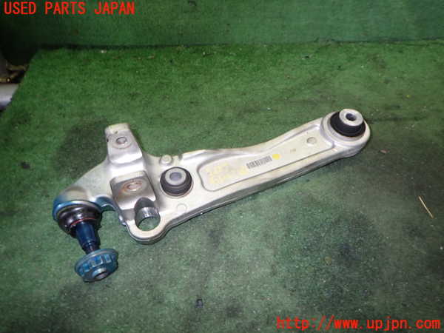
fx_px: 321
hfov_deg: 69.4
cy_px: 166
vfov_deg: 54.9
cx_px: 222
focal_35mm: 25
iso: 200
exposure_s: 1/30
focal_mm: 4.5
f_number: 2
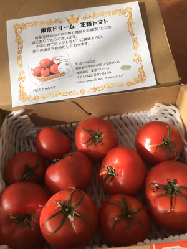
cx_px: 94
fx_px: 209
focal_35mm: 29
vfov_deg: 61.7
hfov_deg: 48.2
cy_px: 124
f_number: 2.2
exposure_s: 1/60
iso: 32
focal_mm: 4.15
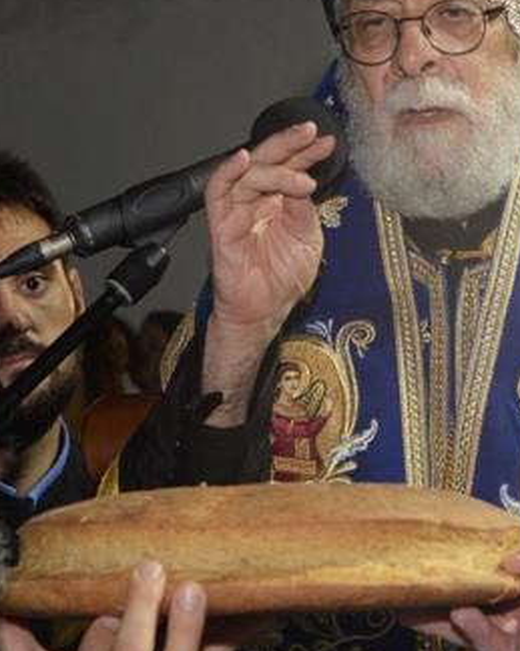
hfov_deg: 11.1
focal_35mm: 139
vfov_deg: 13.9
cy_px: 373
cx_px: 418
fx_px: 2675
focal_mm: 50
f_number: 6.3
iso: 1600
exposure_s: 1/60
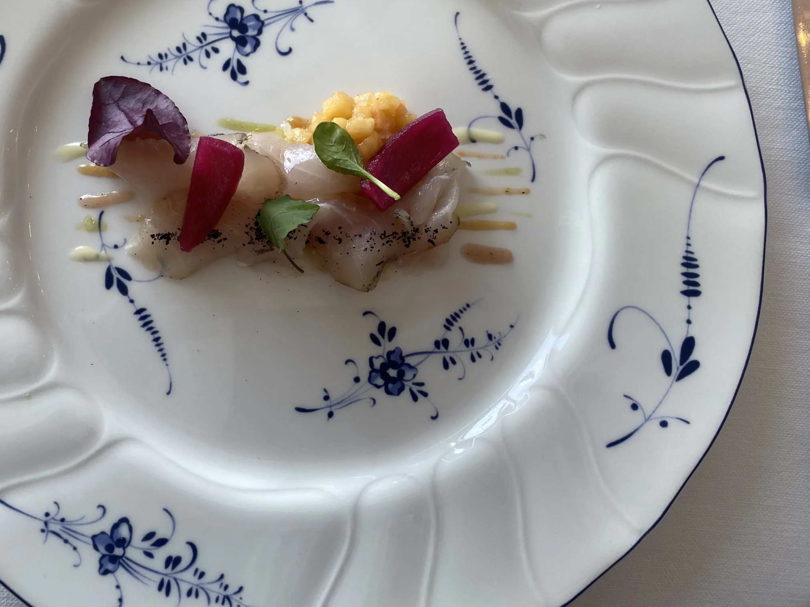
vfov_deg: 42.7
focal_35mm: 33
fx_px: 772
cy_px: 238
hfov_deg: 54.7
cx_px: 301
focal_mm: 4.25
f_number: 1.8
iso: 40
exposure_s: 1/100
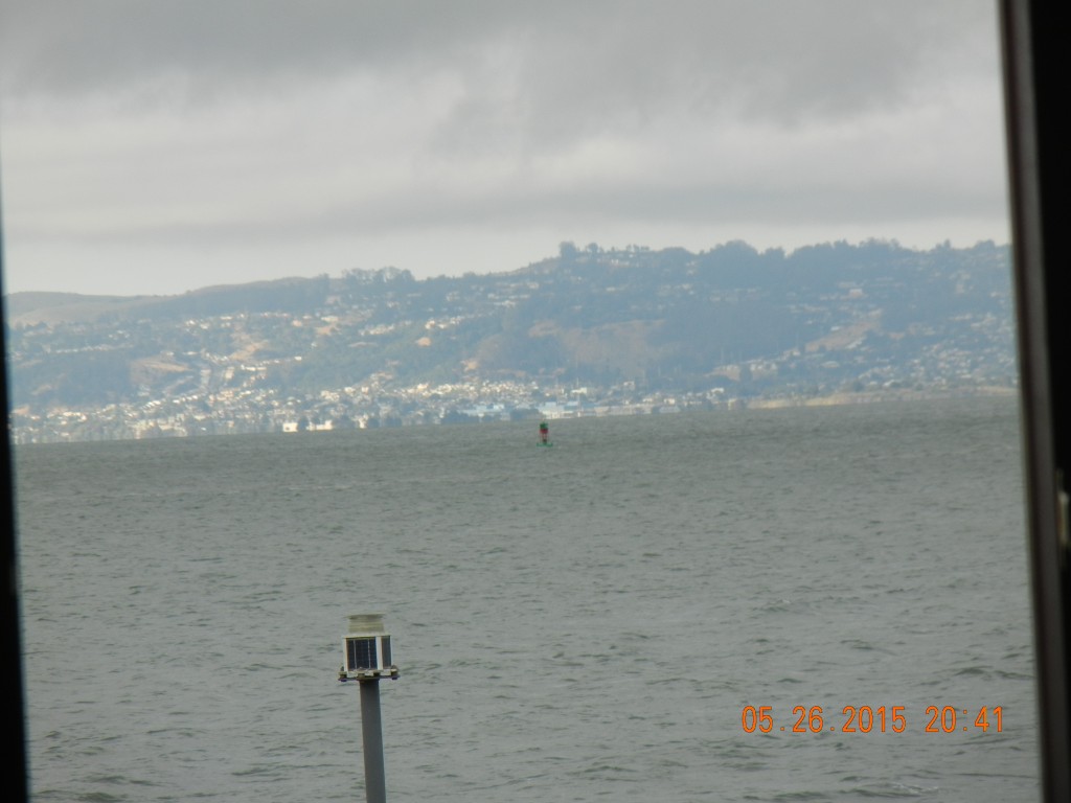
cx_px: 536
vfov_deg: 5.0
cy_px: 402
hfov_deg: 6.6
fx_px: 9282
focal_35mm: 300
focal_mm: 54
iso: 160
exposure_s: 1/264
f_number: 5.6
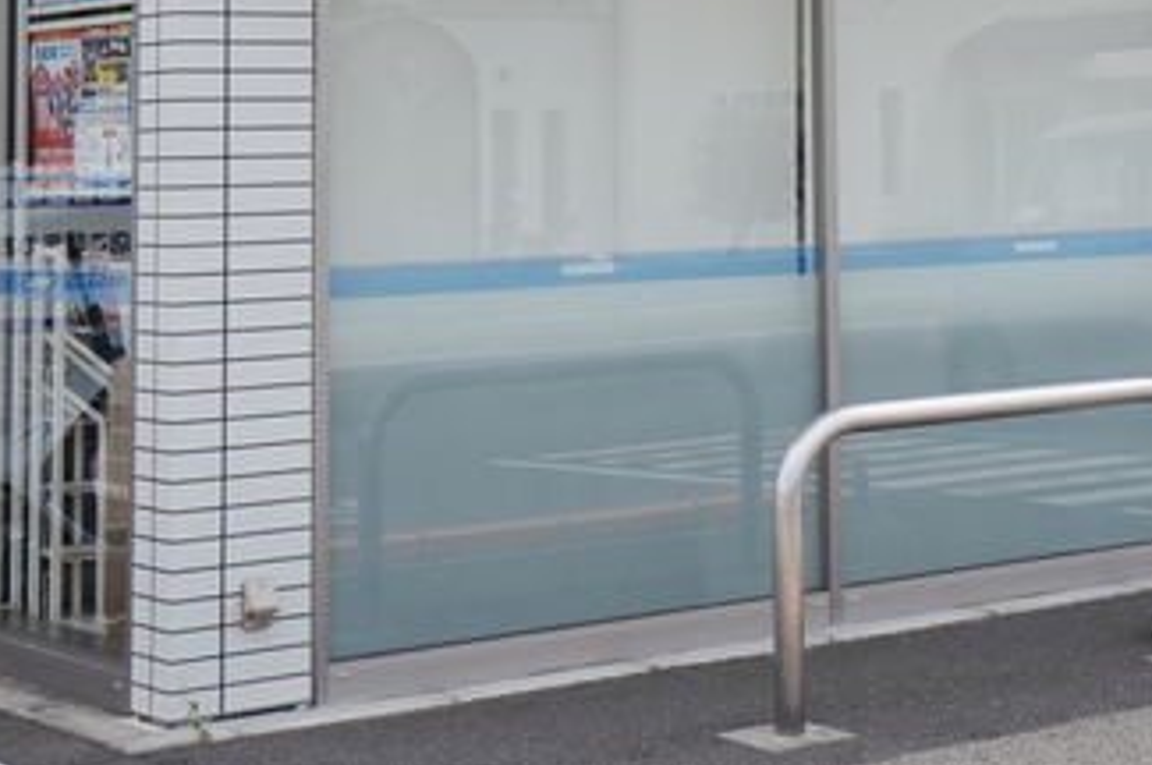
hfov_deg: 21.9
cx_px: 1141
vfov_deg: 14.8
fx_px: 2877
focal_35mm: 90
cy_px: -89
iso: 100
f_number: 11
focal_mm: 18
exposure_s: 1/125
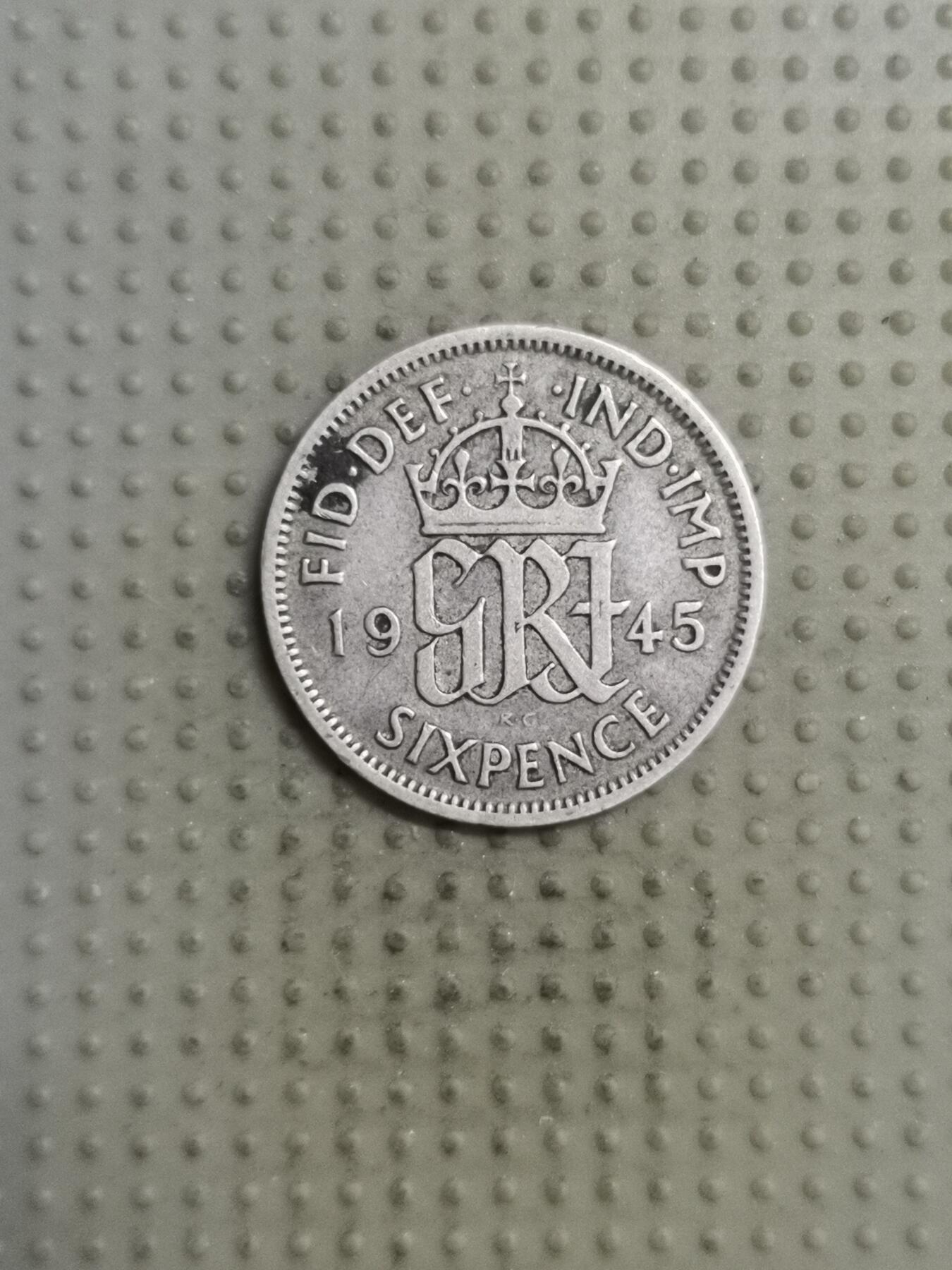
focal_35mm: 52
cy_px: 635
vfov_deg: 36.8
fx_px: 1907
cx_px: 476
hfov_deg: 28.0
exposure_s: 1/25.7
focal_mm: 4.75
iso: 500
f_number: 1.8
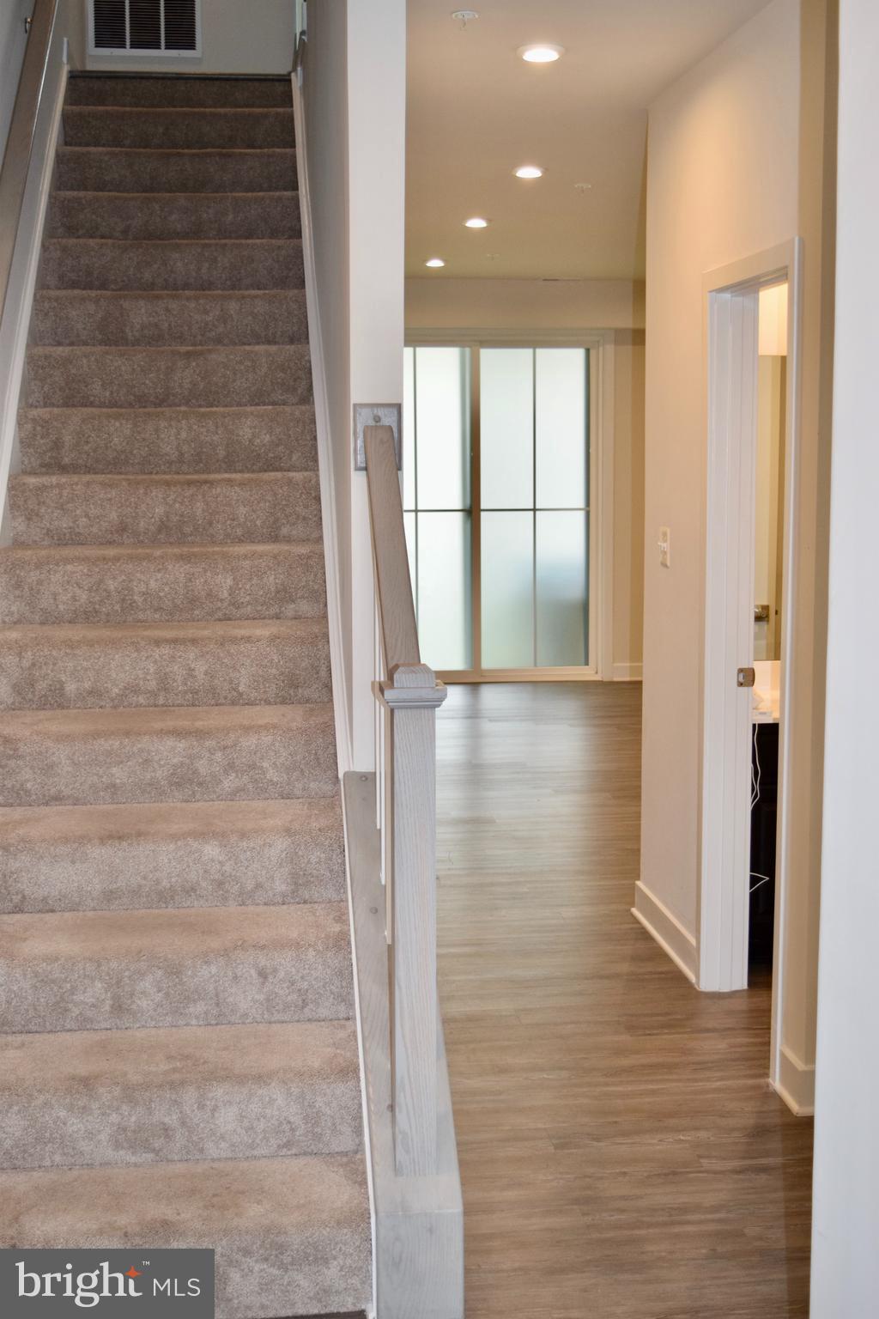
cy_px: 660
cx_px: 440
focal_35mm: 46
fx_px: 1703
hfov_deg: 28.9
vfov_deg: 42.3
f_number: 5
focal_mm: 31
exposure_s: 1/100
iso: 800
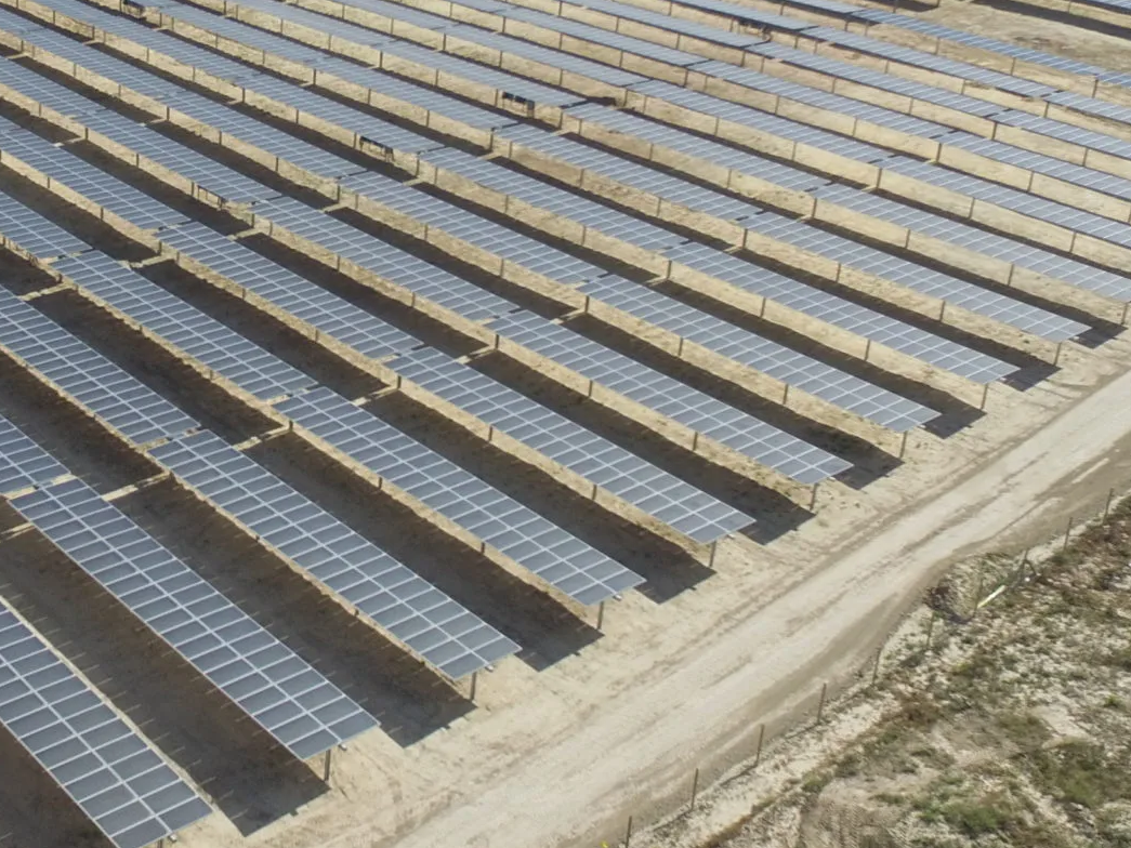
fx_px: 1601
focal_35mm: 49
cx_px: 177
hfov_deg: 37.1
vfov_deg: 29.2
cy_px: 206
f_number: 2.8
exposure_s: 1/1111
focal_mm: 3.61
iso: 100
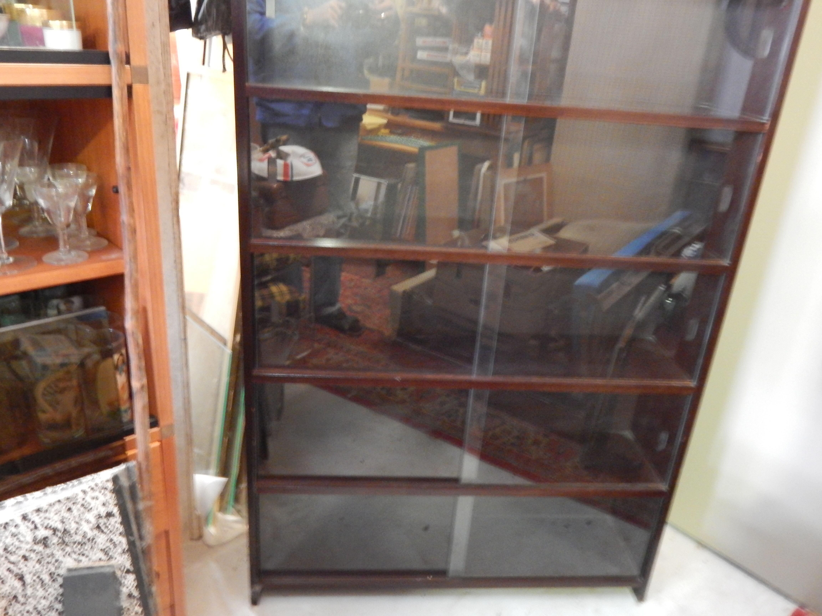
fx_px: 665
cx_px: 411
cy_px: 308
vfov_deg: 49.7
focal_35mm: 28
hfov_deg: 63.4
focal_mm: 5.1
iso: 800
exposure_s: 1/1.3
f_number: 3.2
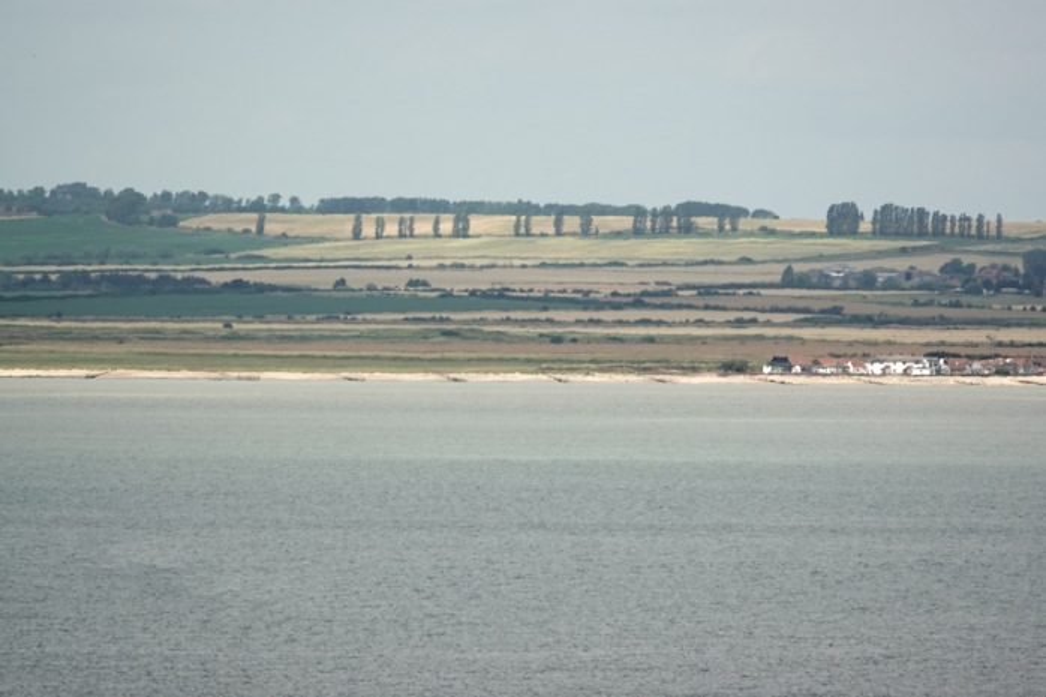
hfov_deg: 3.4
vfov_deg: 2.3
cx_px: 523
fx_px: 17428
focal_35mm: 600
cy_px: 348
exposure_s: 1/1000
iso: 100
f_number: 5
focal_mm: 220
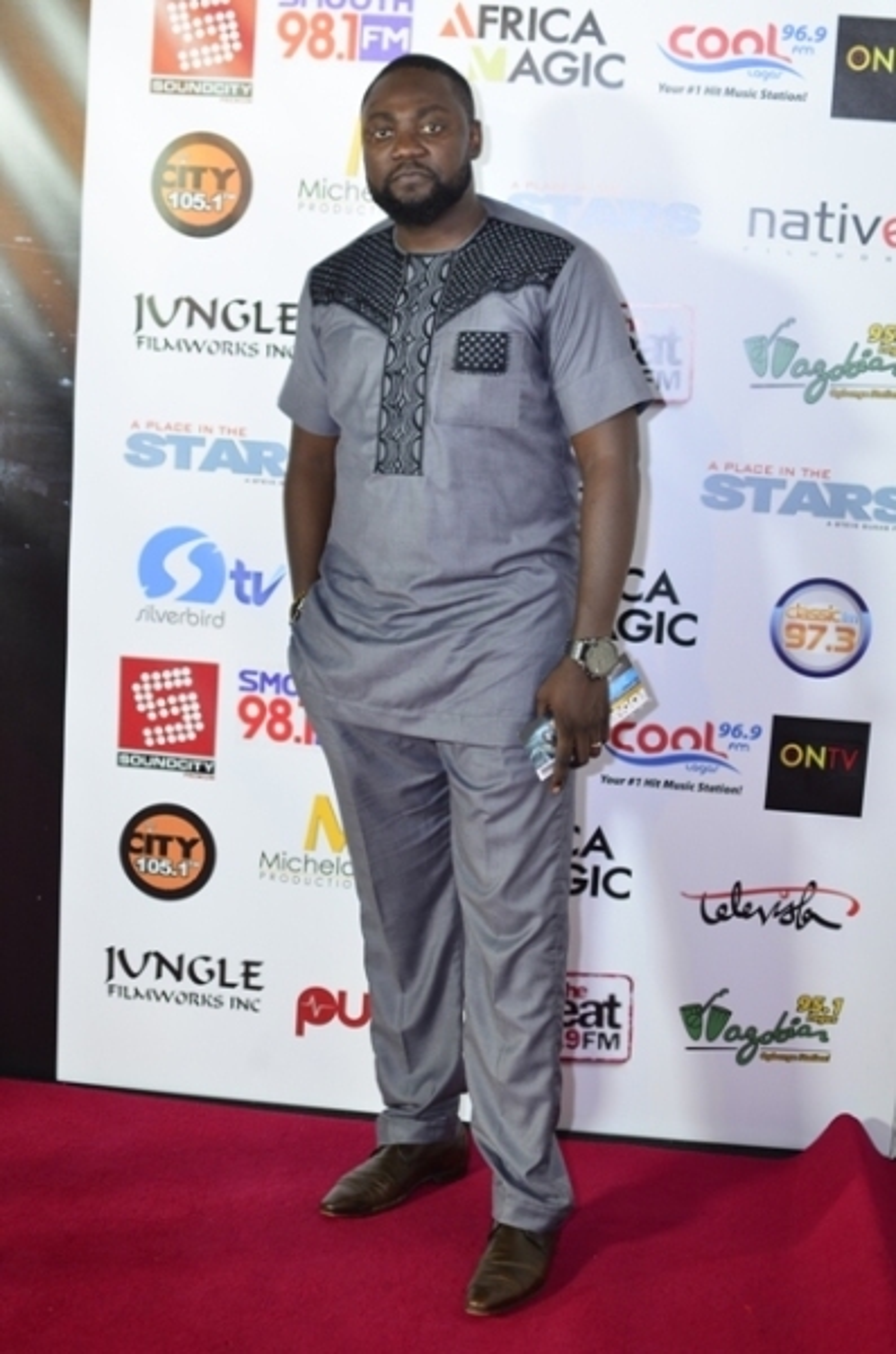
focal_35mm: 52
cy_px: 677
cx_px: 448
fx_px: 1970
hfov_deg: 25.6
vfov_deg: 37.9
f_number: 2
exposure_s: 1/80
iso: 640
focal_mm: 35
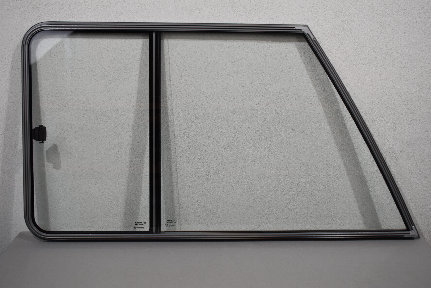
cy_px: 144
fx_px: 539
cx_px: 216
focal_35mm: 45
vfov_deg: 29.9
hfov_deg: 43.6
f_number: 5.6
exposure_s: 1/125
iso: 320
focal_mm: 30
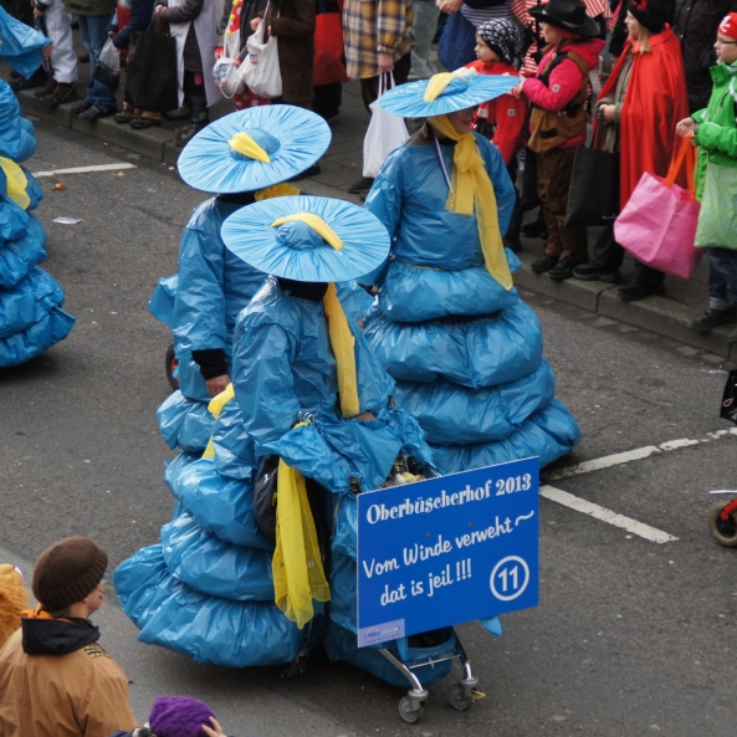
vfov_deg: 10.0
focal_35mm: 174
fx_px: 4191
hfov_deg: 10.0
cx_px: 419
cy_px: 368
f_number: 5.6
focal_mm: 90
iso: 1000
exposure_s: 1/160
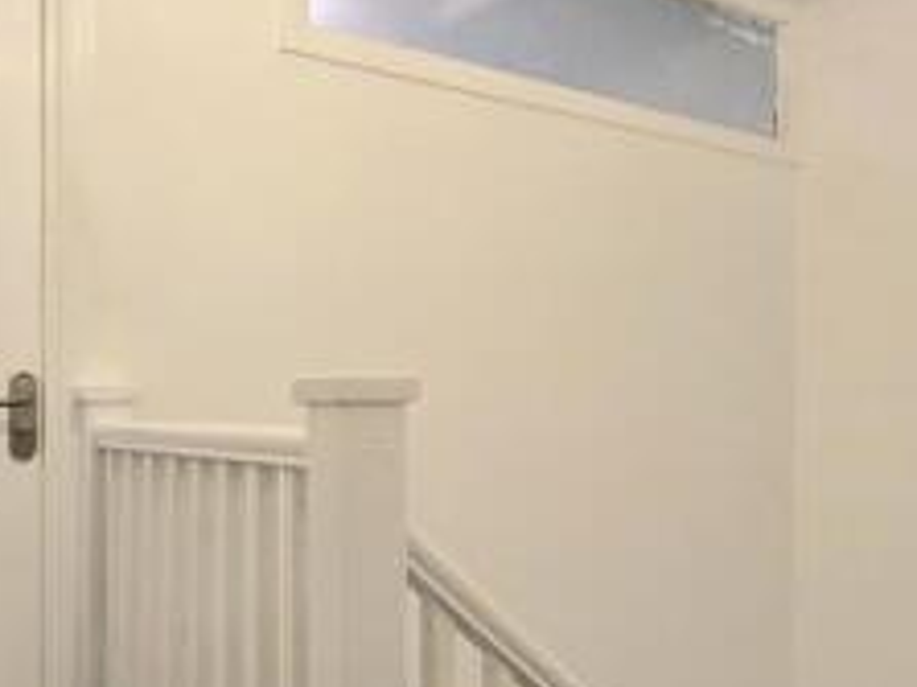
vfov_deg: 41.7
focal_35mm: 34
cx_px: 442
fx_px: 900
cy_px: 393
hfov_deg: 54.0
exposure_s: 1/50.3
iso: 160
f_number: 2.2
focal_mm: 2.2
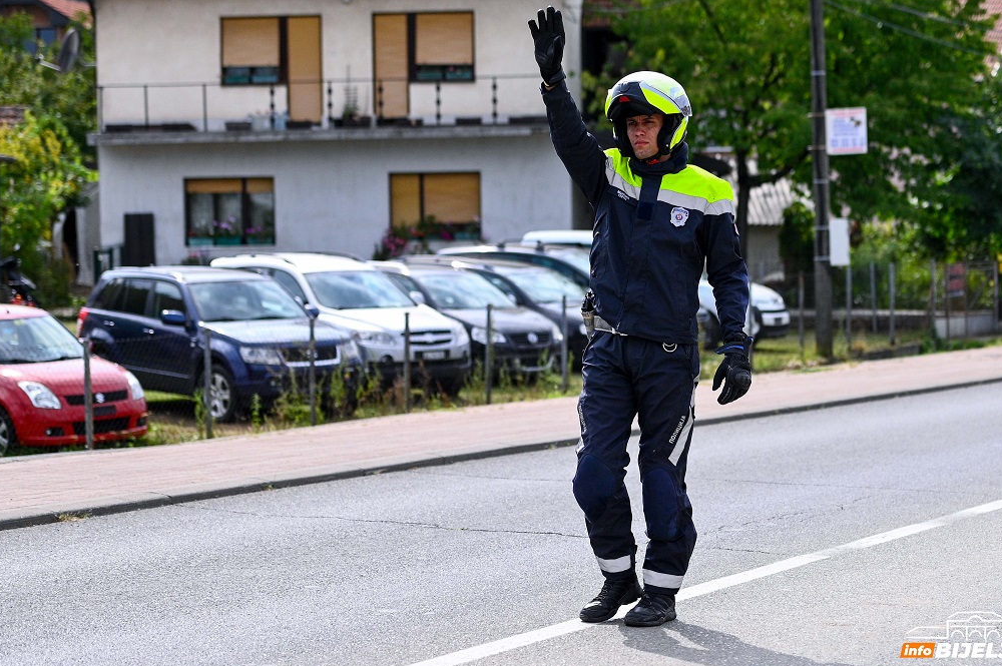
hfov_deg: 24.2
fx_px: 2336
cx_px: 509
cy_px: 318
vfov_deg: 16.2
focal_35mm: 84
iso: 640
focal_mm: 70
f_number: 2.8
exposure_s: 1/8000
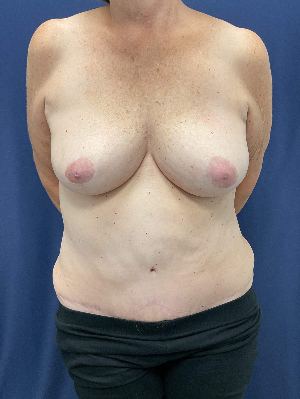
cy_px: 200
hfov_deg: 48.2
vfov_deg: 61.7
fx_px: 335
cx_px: 150
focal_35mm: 29
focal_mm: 3
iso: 64
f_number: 1.8
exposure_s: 1/60
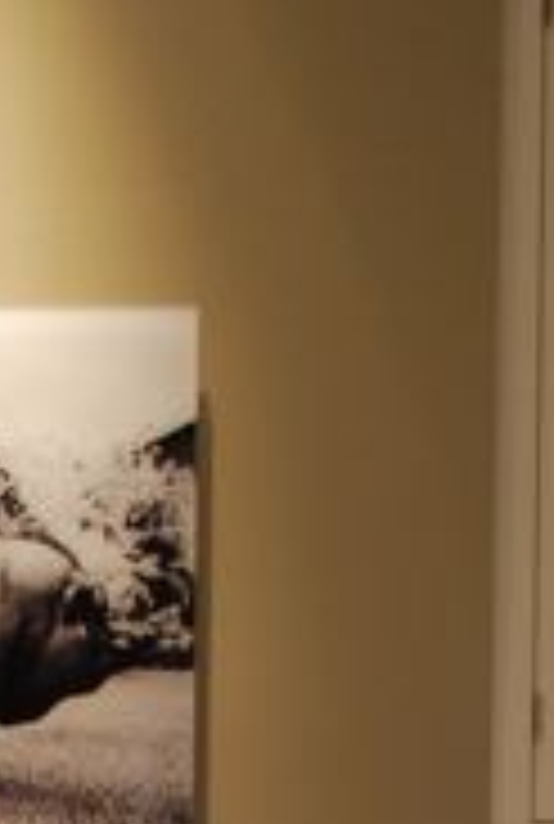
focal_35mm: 136
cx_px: -176
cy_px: 1286
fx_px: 3121
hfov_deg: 9.9
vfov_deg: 14.0
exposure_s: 1/30
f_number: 4.2
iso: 900
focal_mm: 26
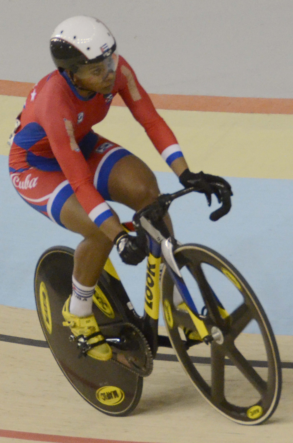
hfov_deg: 11.4
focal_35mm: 120
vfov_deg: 17.1
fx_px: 1472
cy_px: 222
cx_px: 146
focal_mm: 80
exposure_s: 1/1000
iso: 4000
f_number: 5
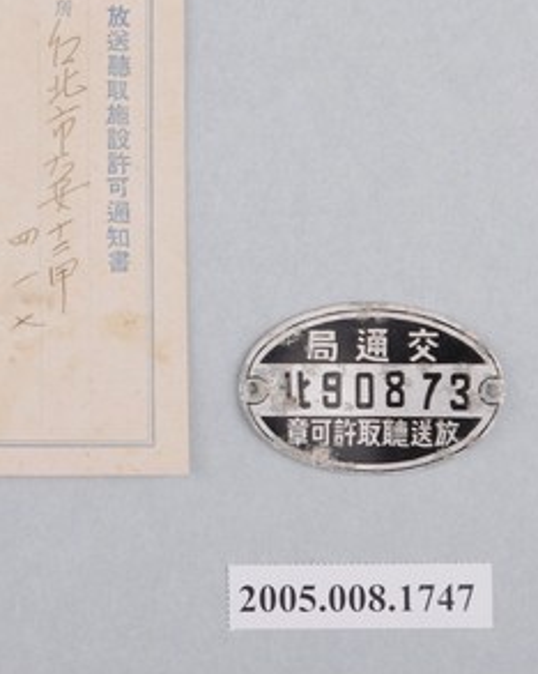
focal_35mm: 160
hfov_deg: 9.5
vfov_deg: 12.0
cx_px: -186
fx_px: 3188
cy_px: 198
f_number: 9
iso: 100
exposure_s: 1/125
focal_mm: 52
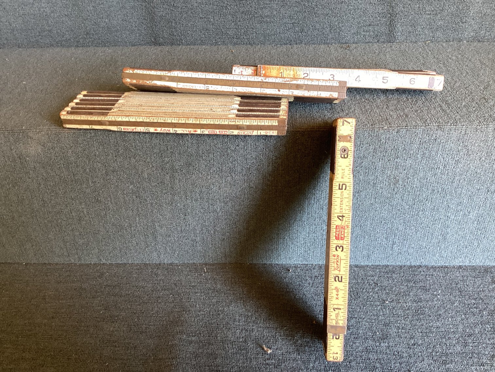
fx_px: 443
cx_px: 248
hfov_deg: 58.3
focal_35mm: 31
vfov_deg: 45.4
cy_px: 186
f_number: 2.4
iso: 200
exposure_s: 1/50
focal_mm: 3.3
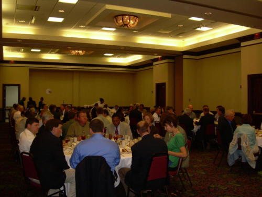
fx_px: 288
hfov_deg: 49.0
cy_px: 98
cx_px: 131
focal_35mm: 38
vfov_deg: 37.7
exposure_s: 1/60
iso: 109
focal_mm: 6.3
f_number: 2.8
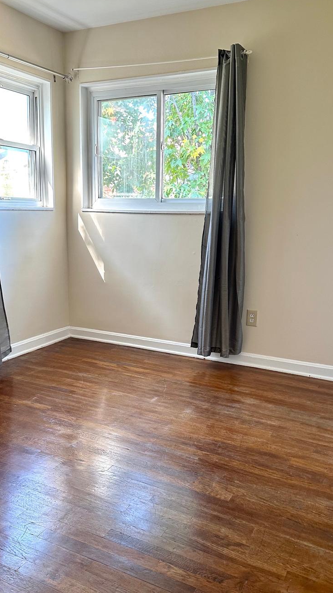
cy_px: 330
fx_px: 487
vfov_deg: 62.4
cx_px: 138
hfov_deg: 37.7
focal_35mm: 31
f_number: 1.78
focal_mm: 6.86
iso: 160
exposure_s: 1/60
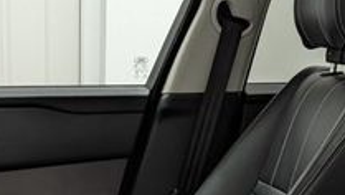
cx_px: 163
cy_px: 274
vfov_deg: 14.3
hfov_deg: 26.5
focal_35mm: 80
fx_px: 732
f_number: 1.68
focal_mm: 6.9
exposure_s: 1/60
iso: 165
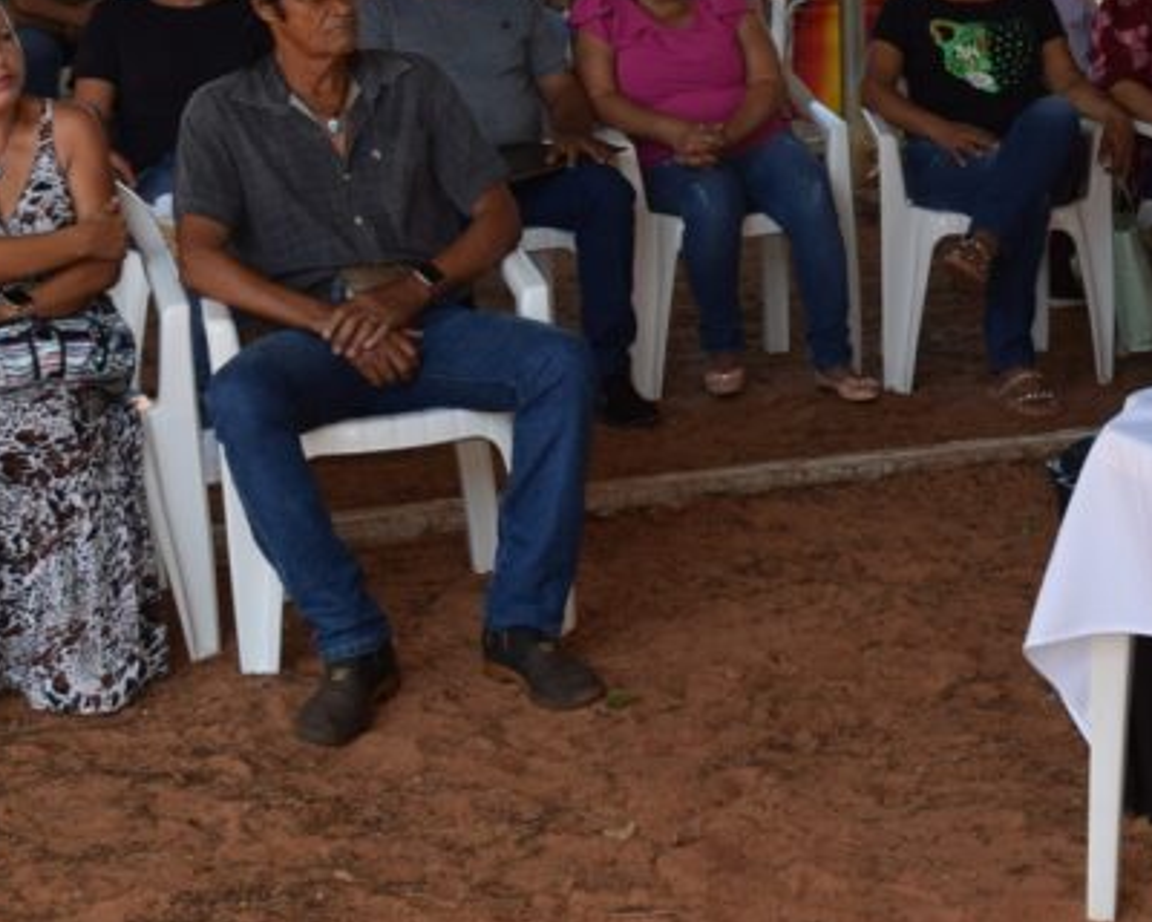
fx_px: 3075
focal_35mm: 90
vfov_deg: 16.9
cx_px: 1115
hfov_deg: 20.6
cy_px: 186
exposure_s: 1/125
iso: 100
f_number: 5.6
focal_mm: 25
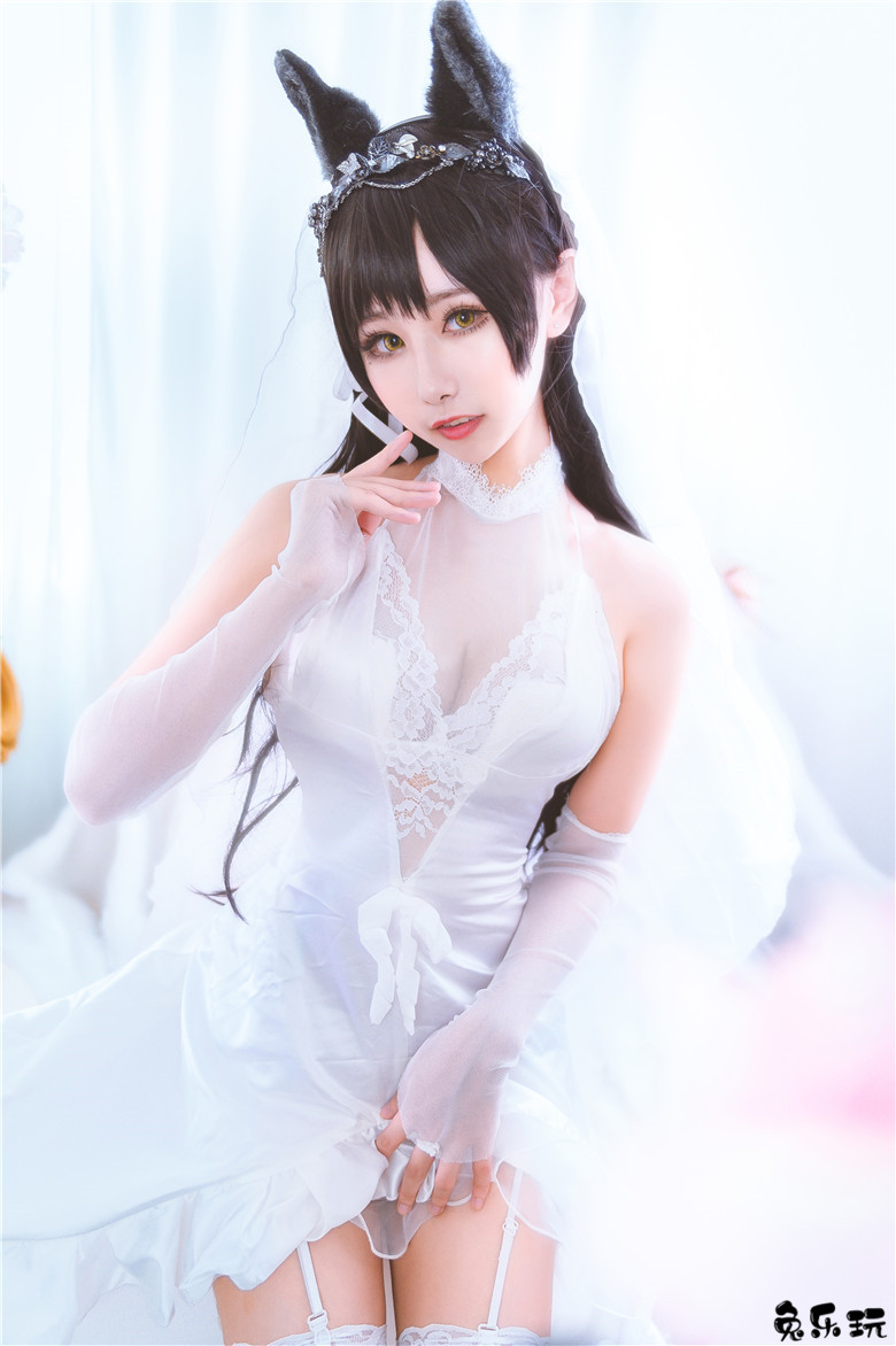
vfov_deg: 63.7
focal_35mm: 29
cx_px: 448
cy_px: 673
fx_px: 1084
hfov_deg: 44.9
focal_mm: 29
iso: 400
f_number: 2.8
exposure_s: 1/125
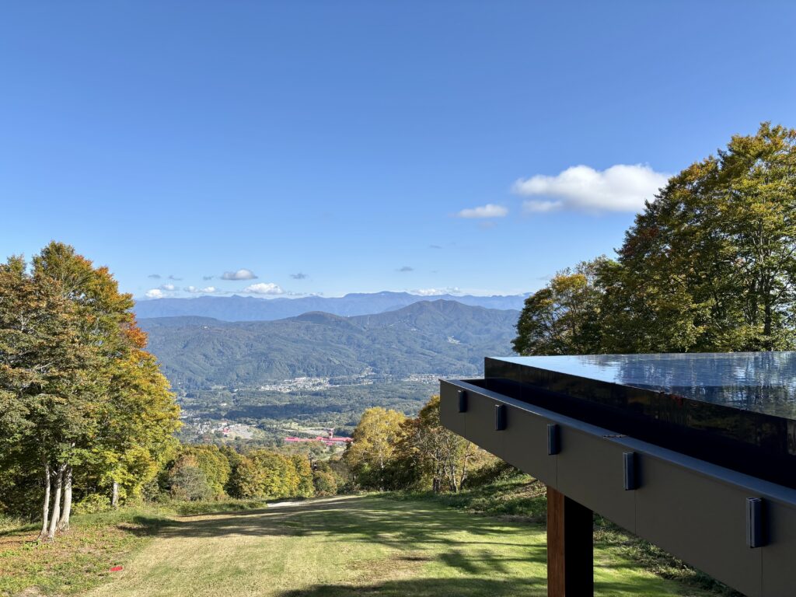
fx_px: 598
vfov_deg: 53.1
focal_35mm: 26
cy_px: 298
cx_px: 398
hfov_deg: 67.3
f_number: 1.6
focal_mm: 5.96
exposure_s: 1/3106
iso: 50
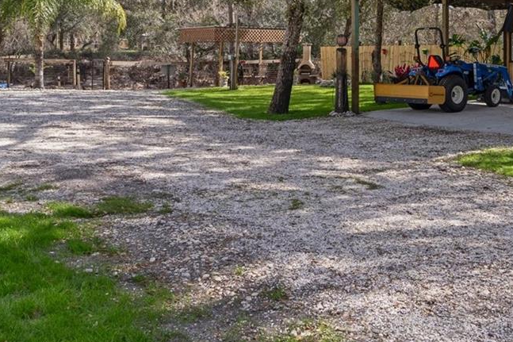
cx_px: 365
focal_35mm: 47
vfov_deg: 28.0
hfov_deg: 41.1
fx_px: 670
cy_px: 64
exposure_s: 1/50
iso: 320
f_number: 8
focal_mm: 19
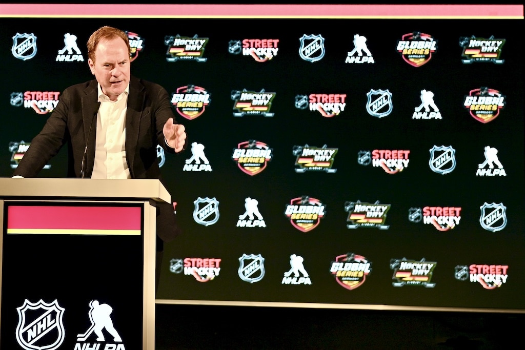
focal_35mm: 70
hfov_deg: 28.8
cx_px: 262
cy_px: 175
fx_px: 1021
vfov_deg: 19.5
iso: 400
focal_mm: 70
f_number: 3.2
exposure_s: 1/100
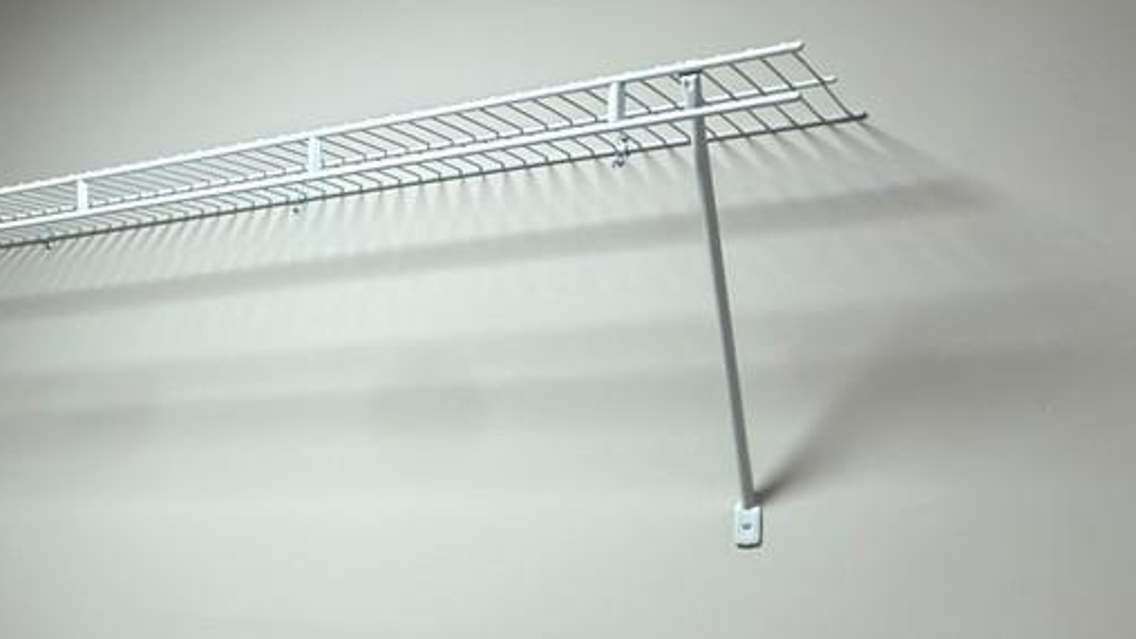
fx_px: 1446
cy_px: 650
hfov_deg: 38.7
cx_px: 40
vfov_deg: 23.8
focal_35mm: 48
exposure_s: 1/30
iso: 64
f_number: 2.2
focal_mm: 2.22
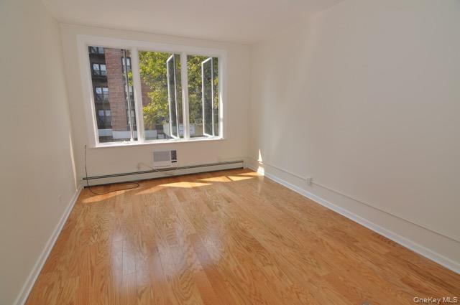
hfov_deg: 95.1
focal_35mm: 16
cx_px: 230
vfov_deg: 71.9
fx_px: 211
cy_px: 152
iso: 200
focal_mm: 11
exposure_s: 1/125
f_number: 5.6
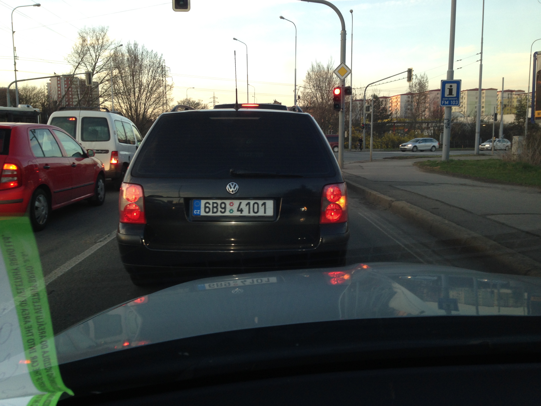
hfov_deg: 55.4
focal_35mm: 33
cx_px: 270
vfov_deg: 42.9
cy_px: 203
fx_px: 516
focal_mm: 4.12
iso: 50
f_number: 2.4
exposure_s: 1/60
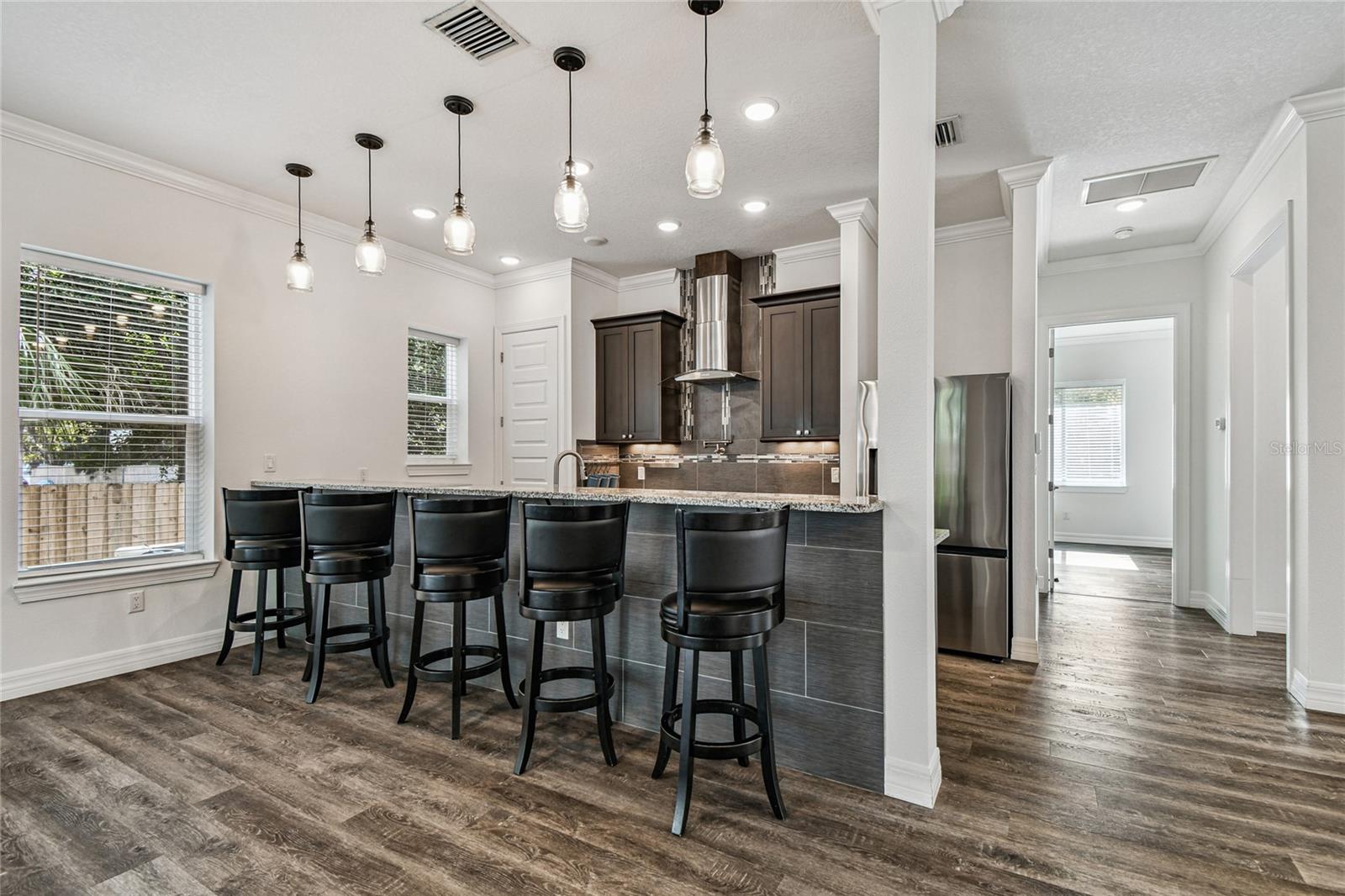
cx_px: 672
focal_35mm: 15
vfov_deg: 77.3
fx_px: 560
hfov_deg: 100.4
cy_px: 448
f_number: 7.1
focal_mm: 10
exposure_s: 1/4
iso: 100
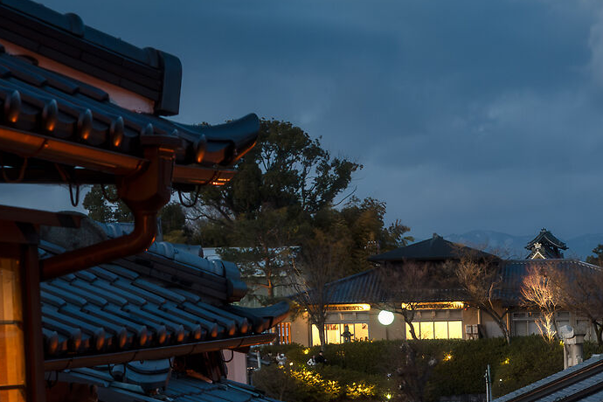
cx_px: 814
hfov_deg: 12.3
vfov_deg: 8.4
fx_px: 2697
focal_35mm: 161
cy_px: 569
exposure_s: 1/20
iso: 800
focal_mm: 46.3
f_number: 5.6
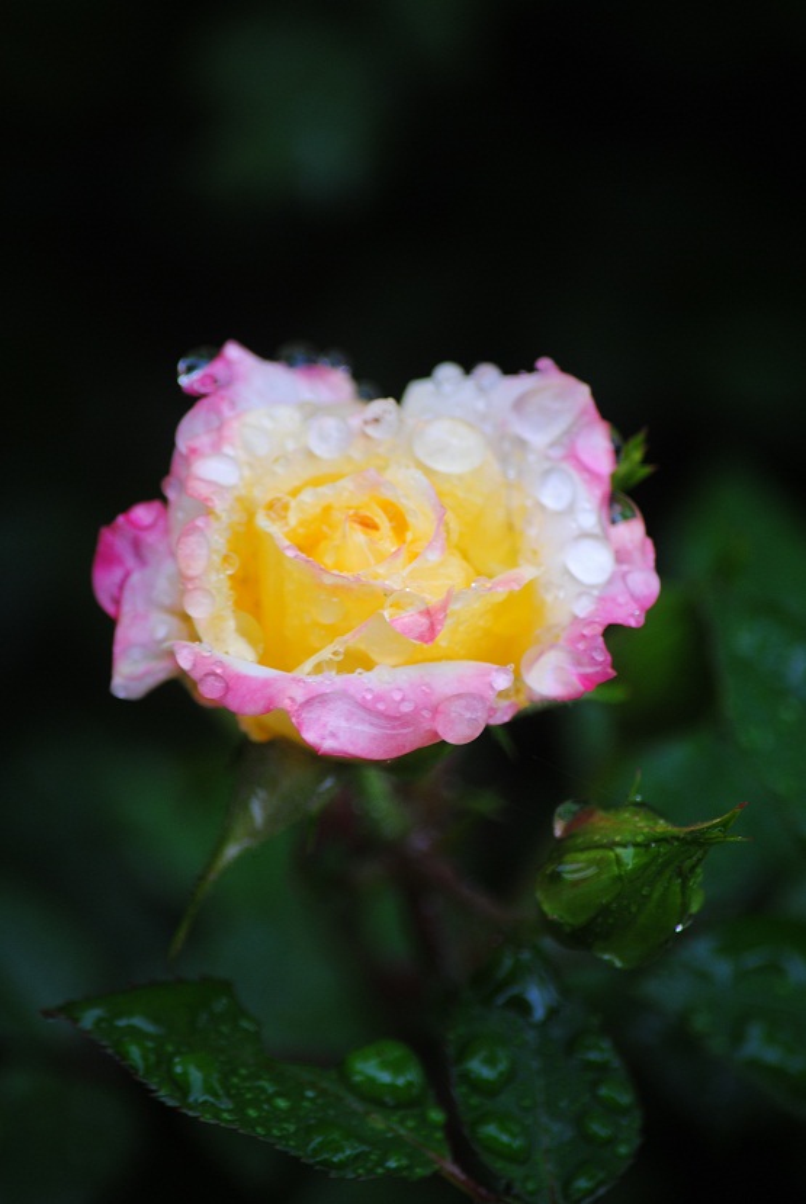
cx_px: 403
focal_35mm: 450
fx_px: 15067
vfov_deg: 4.6
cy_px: 602
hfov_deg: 3.1
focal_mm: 300
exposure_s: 1/50
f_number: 5.6
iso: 200
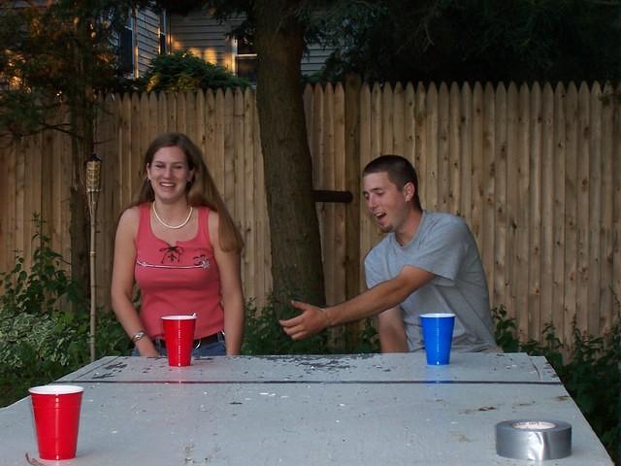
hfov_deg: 22.0
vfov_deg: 16.6
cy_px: 233
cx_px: 310
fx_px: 1597
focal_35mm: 89
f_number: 4.1
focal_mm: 13.5
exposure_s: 1/90
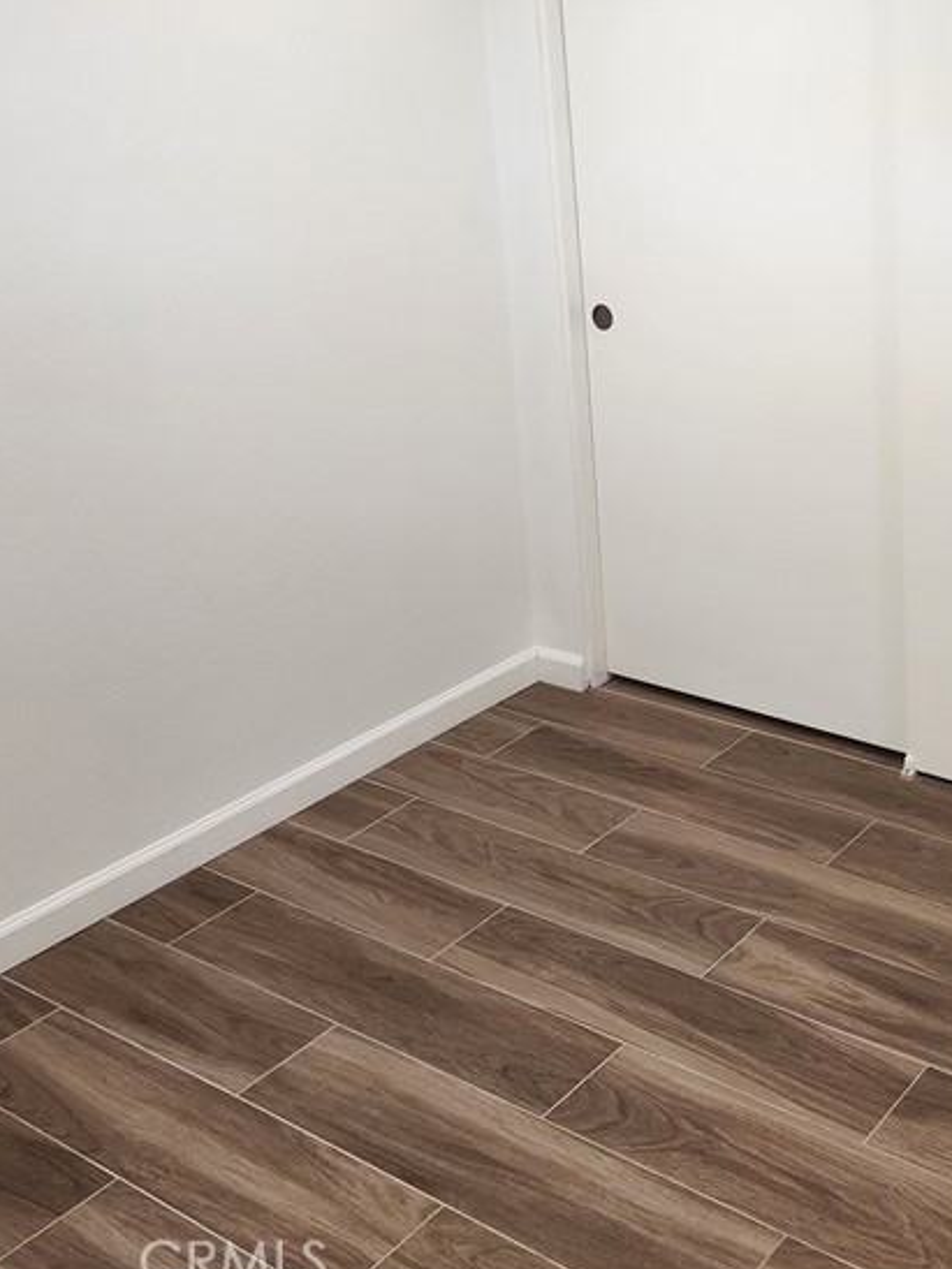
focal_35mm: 43
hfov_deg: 31.9
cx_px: 866
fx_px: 1577
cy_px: 405
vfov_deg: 43.1
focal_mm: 6.4
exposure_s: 1/120
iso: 320
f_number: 1.8
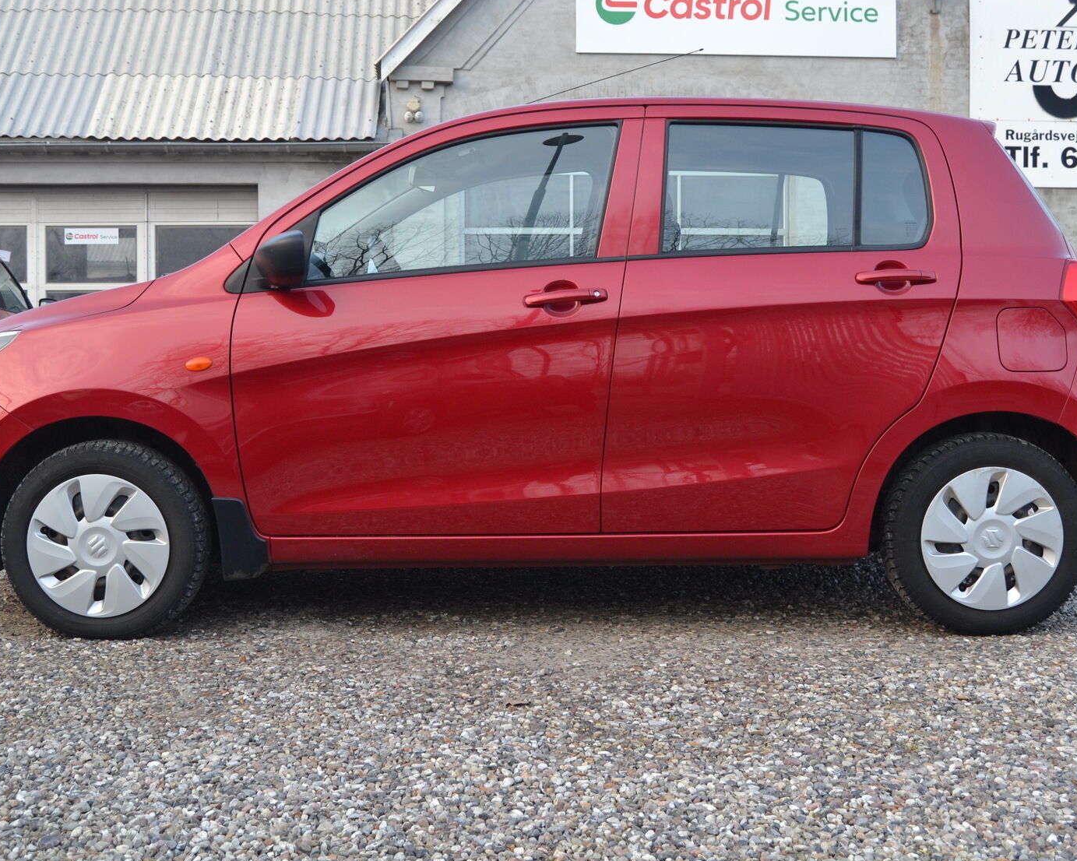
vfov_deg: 34.8
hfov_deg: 42.9
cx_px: 524
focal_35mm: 43
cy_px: 379
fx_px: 1370
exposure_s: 1/125
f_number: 5.6
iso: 360
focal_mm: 22
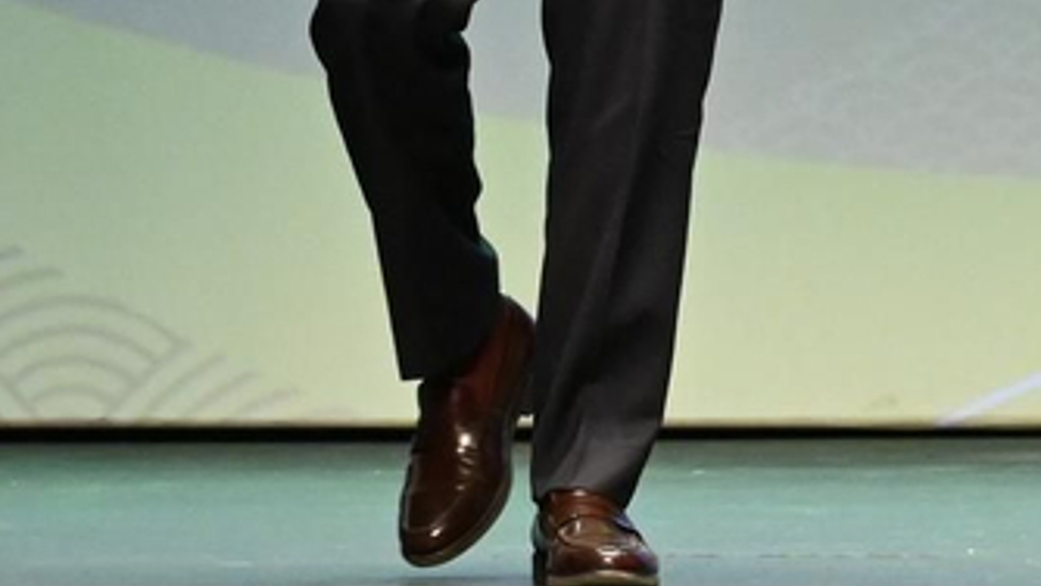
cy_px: -620
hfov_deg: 5.2
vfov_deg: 2.9
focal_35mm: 414
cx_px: 1156
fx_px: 11416
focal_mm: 55
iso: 3200
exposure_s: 1/250
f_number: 5
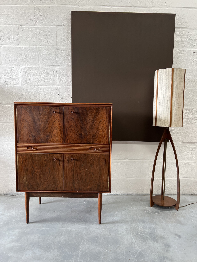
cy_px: 131
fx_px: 197
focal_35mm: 26
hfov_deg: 53.1
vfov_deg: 67.3
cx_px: 98
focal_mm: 5.7
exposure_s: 1/121
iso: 100
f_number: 1.5
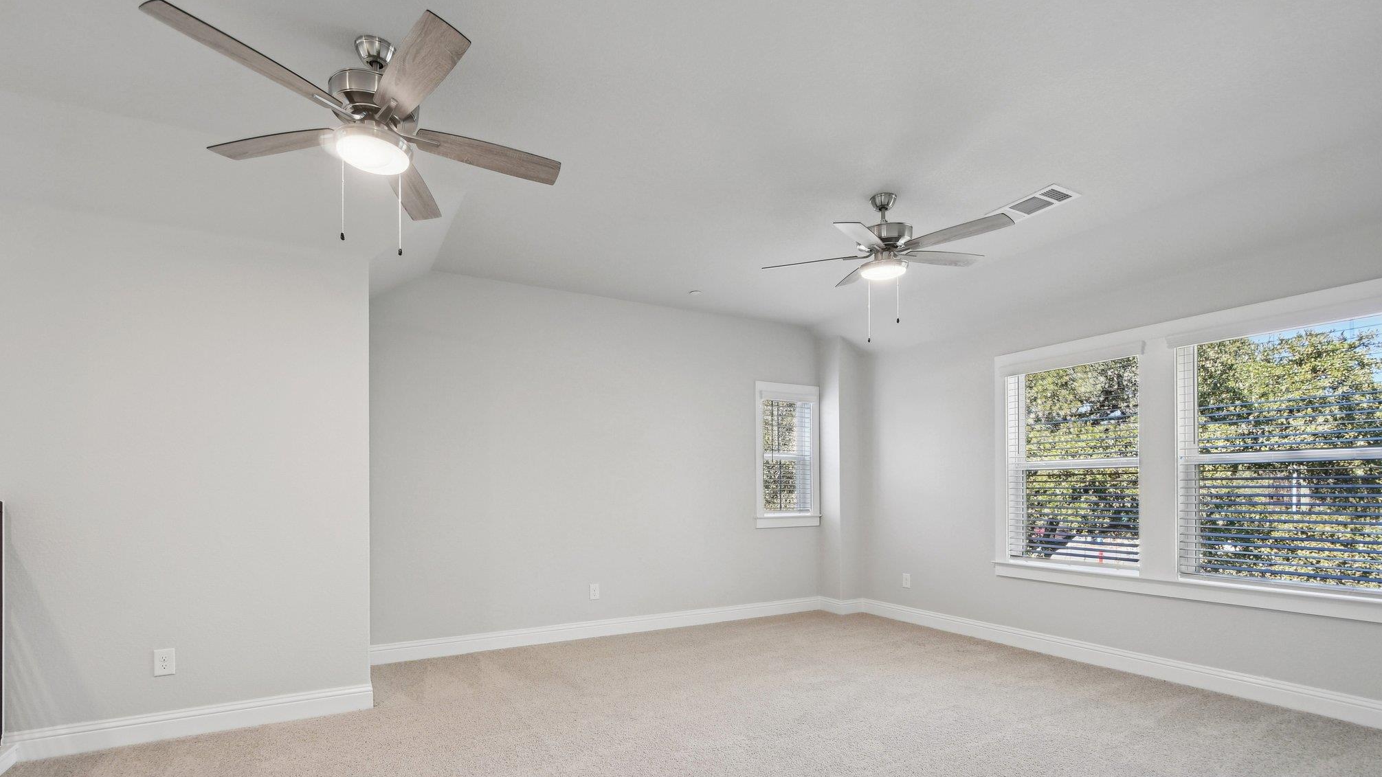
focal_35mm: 16
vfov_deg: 66.6
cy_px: 457
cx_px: 682
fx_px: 586
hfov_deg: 99.4
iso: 400
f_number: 8
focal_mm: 10
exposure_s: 1/30
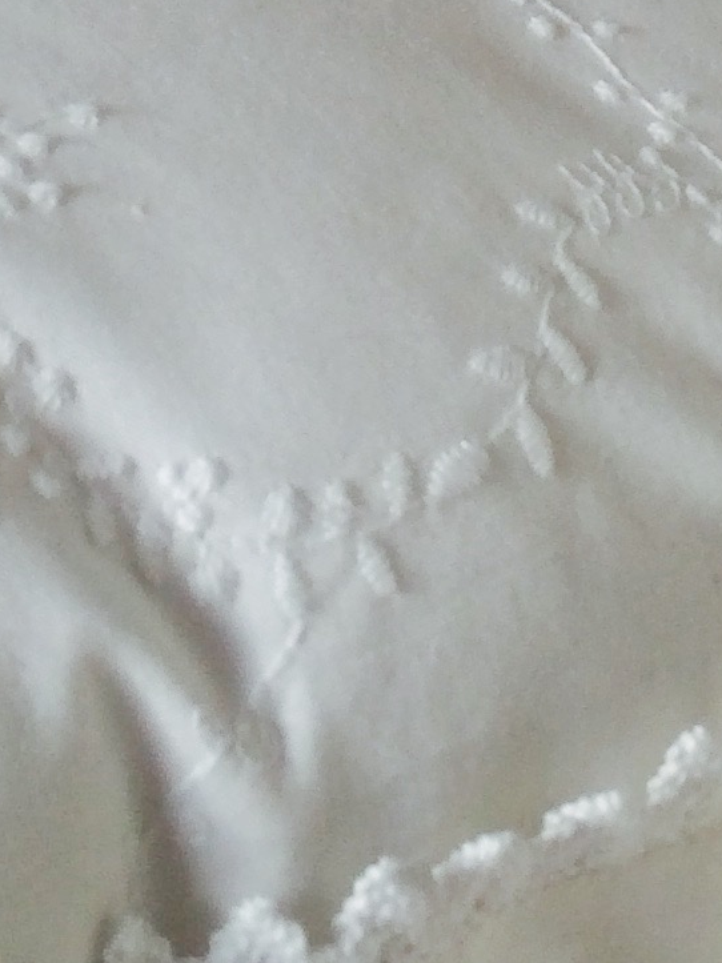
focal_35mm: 131
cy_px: -634
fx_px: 3644
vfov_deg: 13.8
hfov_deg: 11.2
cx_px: 643
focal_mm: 4.15
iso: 40
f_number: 2.2
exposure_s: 1/120
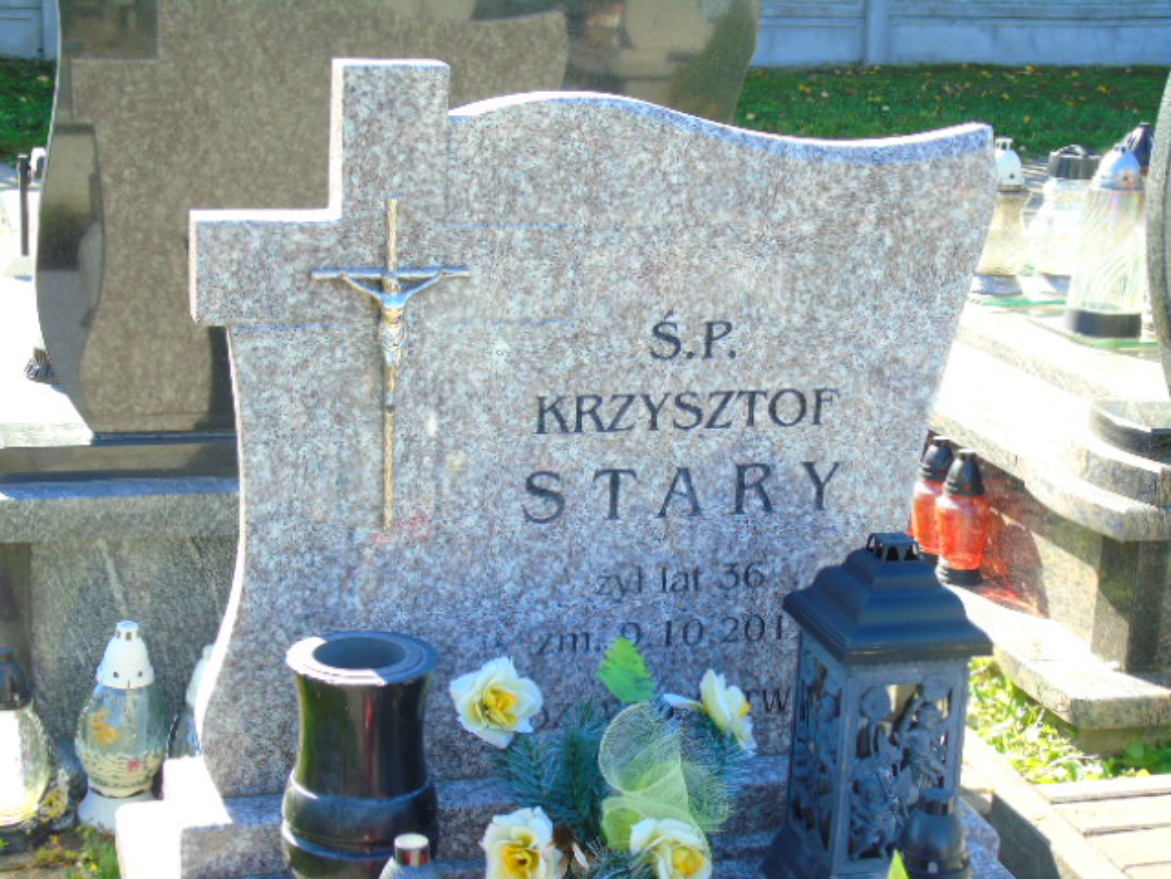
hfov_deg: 31.2
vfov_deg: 23.7
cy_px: 440
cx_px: 586
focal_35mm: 62
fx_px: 2097
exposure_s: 1/80
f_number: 4.5
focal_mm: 11
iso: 80
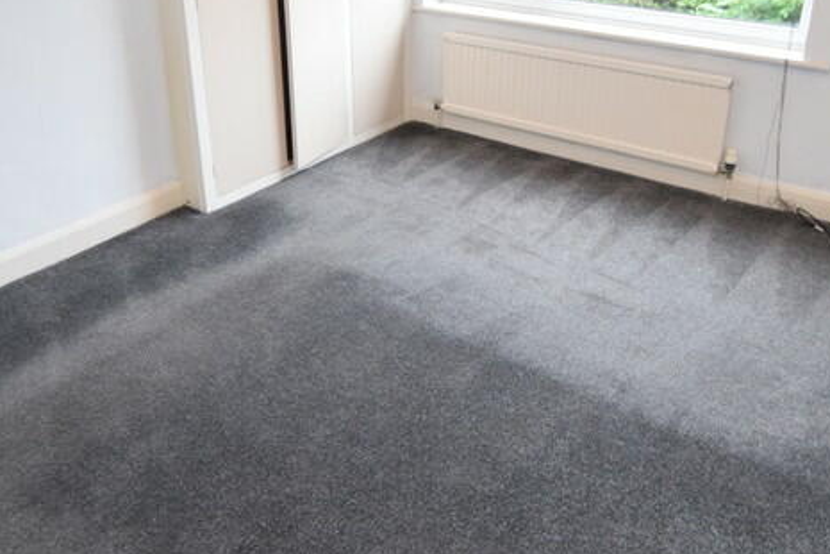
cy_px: 113
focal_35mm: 33
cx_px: 369
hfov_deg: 57.1
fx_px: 761
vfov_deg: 38.5
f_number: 4
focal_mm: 10
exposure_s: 1/60
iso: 800
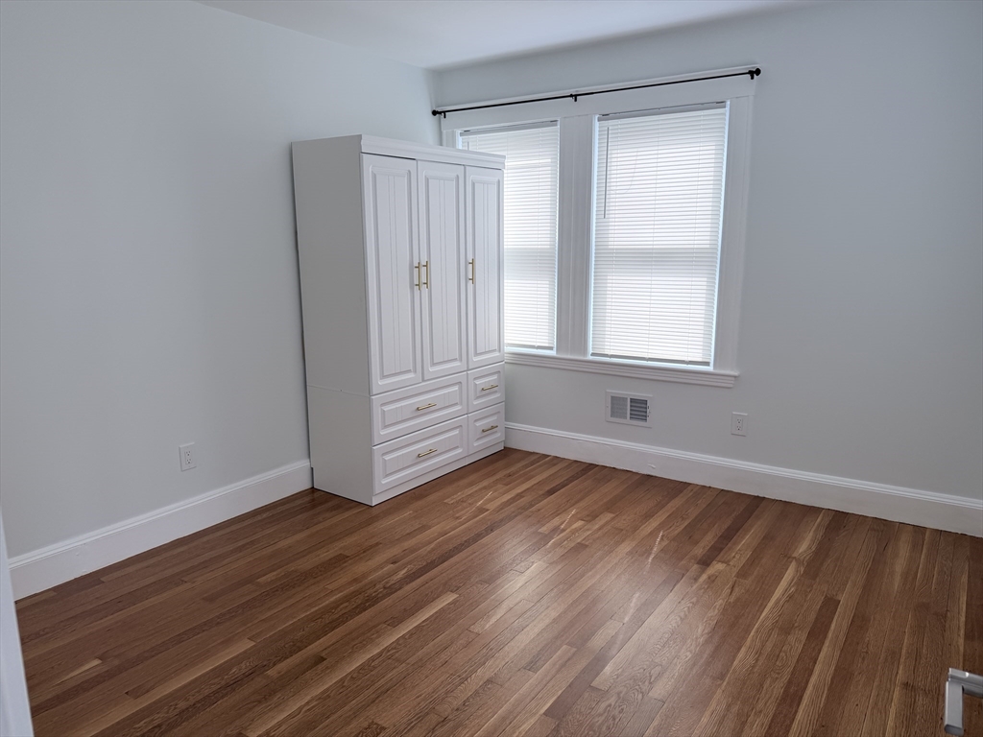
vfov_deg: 56.8
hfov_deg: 71.6
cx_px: 492
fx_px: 682
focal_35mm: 24
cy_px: 368
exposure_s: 1/177
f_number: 1.78
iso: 80
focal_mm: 6.76
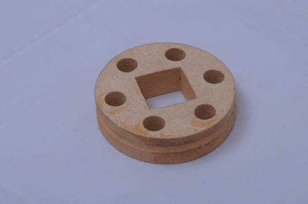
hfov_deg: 15.2
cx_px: 154
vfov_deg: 10.1
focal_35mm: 135
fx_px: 1153
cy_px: 102
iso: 200
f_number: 14
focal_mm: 90
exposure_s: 1/160
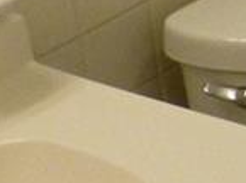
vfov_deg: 8.3
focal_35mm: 170
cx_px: 645
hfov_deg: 9.8
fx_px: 1205
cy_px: -181
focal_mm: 4.3
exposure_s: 1/125
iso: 500
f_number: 3.3
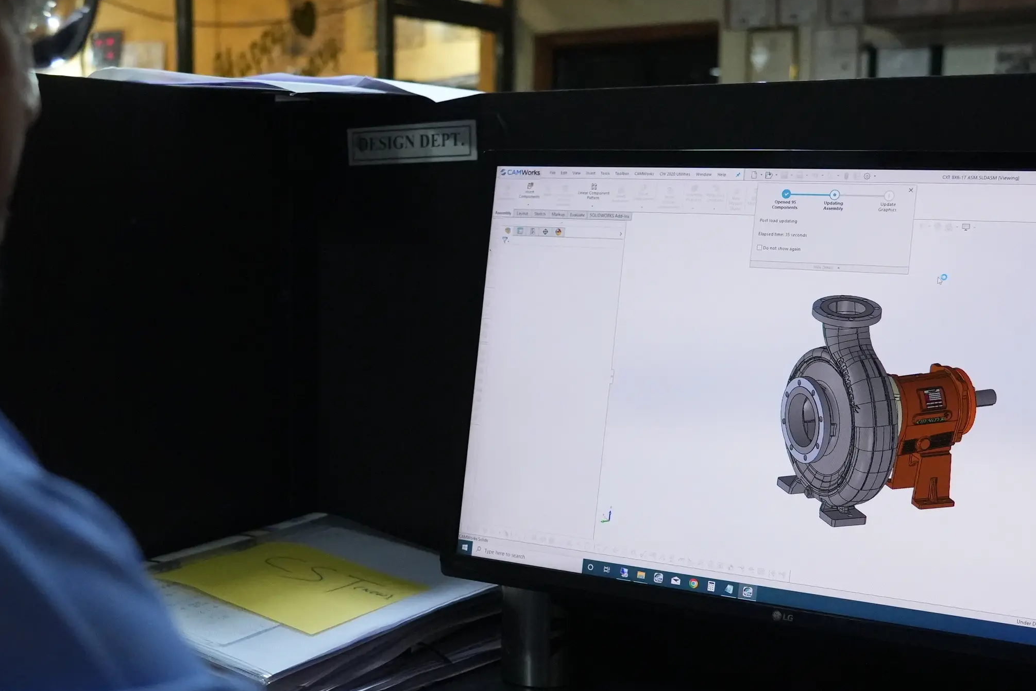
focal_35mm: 55
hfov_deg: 36.2
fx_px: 1583
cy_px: 417
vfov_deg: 24.6
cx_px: 462
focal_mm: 24
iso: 5000
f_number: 4
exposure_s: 1/500
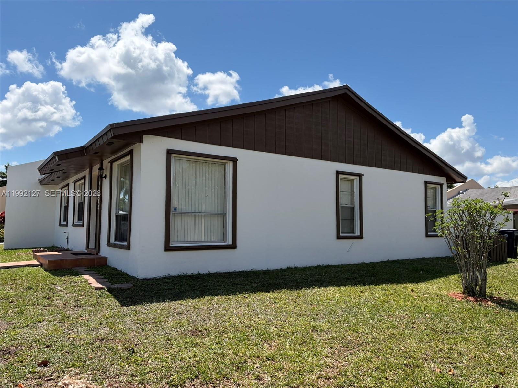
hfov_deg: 67.3
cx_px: 259
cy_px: 194
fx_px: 389
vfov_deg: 53.1
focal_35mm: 26
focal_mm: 5.96
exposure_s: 1/3831
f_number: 1.6
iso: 50
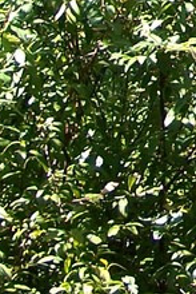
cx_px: 538
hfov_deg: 4.3
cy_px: -305
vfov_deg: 6.5
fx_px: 2519
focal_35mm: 309
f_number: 3
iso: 80
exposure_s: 1/250
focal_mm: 8.5
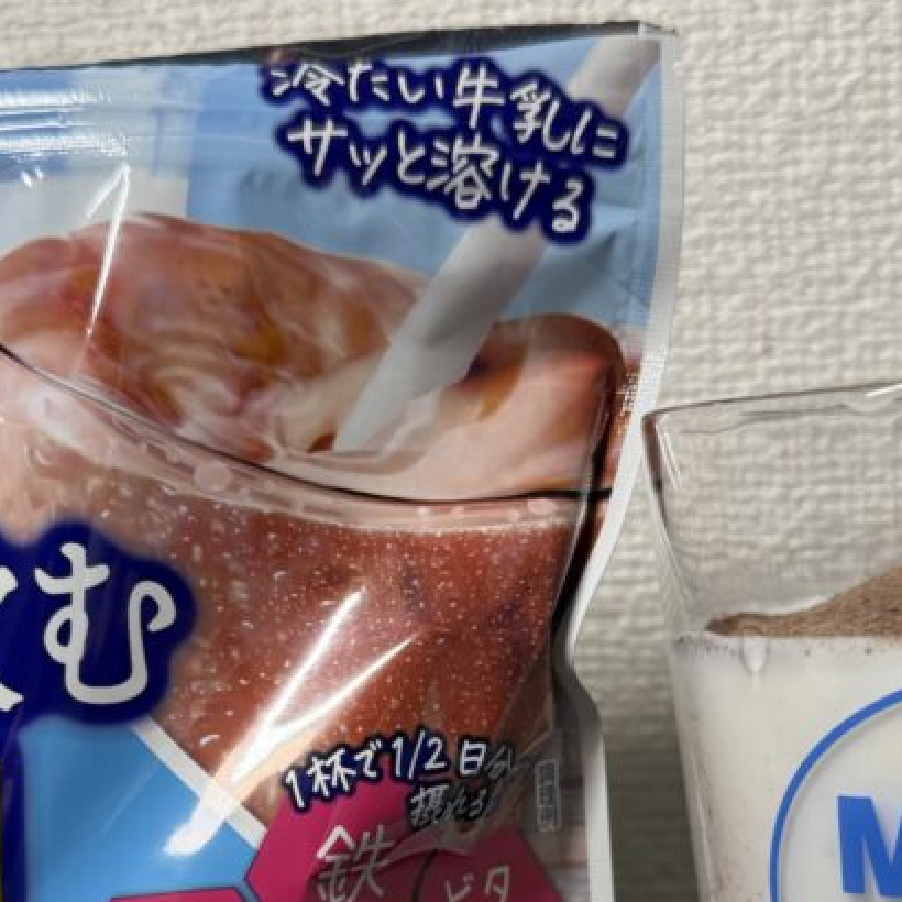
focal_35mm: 53
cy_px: 752
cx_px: 411
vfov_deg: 31.2
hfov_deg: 32.2
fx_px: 1562
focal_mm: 6.76
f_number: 1.78
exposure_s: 1/187
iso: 160
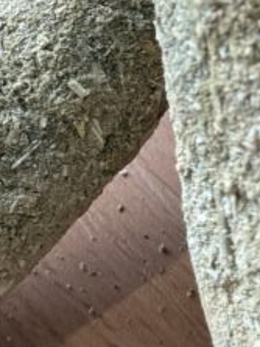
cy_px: -2
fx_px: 1724
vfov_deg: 11.4
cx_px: 146
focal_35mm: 172
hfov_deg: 8.6
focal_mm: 6.76
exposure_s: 1/50
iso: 100
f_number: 1.78
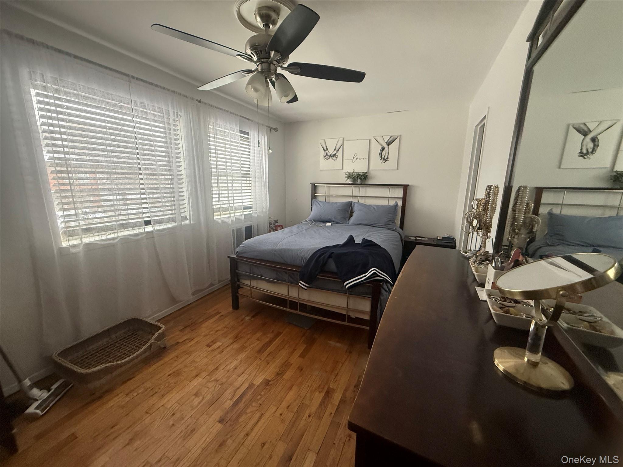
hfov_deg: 102.1
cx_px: 312
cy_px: 234
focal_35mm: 14
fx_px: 252
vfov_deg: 85.7
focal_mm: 2.22
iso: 320
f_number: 2.2
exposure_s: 1/120
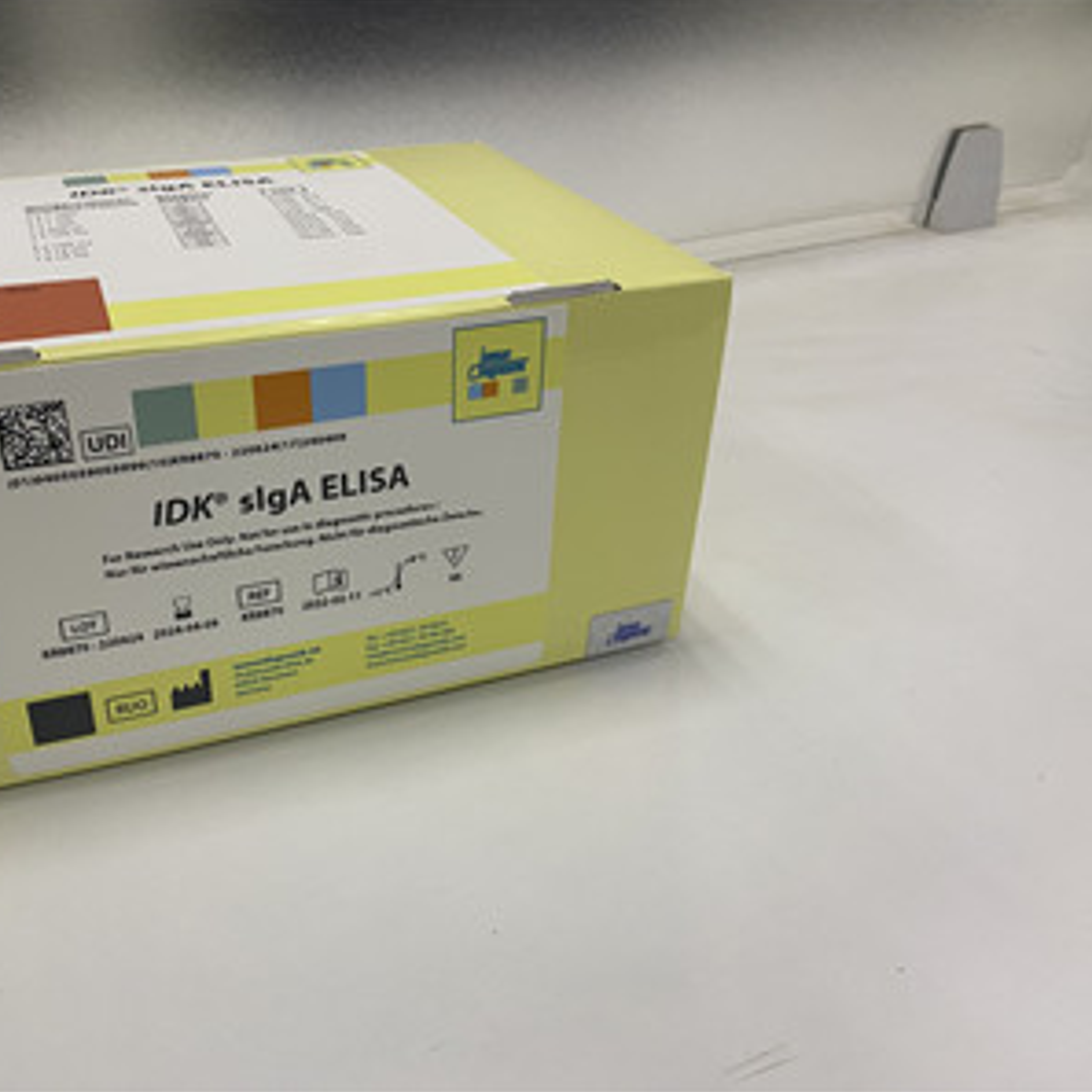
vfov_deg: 52.5
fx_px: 1106
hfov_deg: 51.8
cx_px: 386
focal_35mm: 31
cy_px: 544
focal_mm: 4.25
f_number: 1.8
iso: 80
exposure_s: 1/50
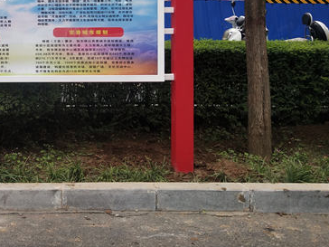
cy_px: 14
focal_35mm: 66
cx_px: 3
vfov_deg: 21.6
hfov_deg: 27.7
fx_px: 627
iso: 85
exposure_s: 1/100
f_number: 1.8
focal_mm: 3.95
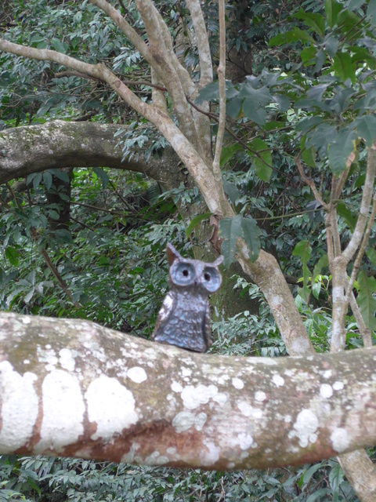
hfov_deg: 7.4
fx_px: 2897
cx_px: 188
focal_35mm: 200
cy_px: 251
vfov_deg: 9.9
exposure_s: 1/40
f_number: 5.9
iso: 400
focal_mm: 42.8
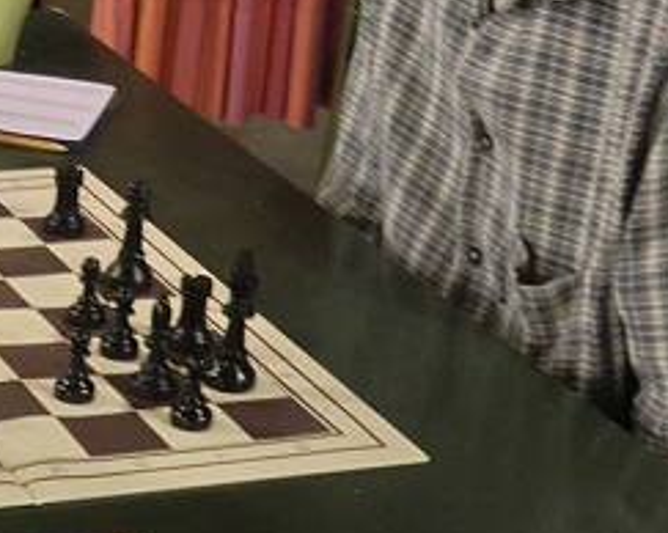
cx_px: -151
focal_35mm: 121
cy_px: 25
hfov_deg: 15.3
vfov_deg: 12.6
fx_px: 2390
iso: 400
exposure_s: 1/5
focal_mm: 8.4
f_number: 4
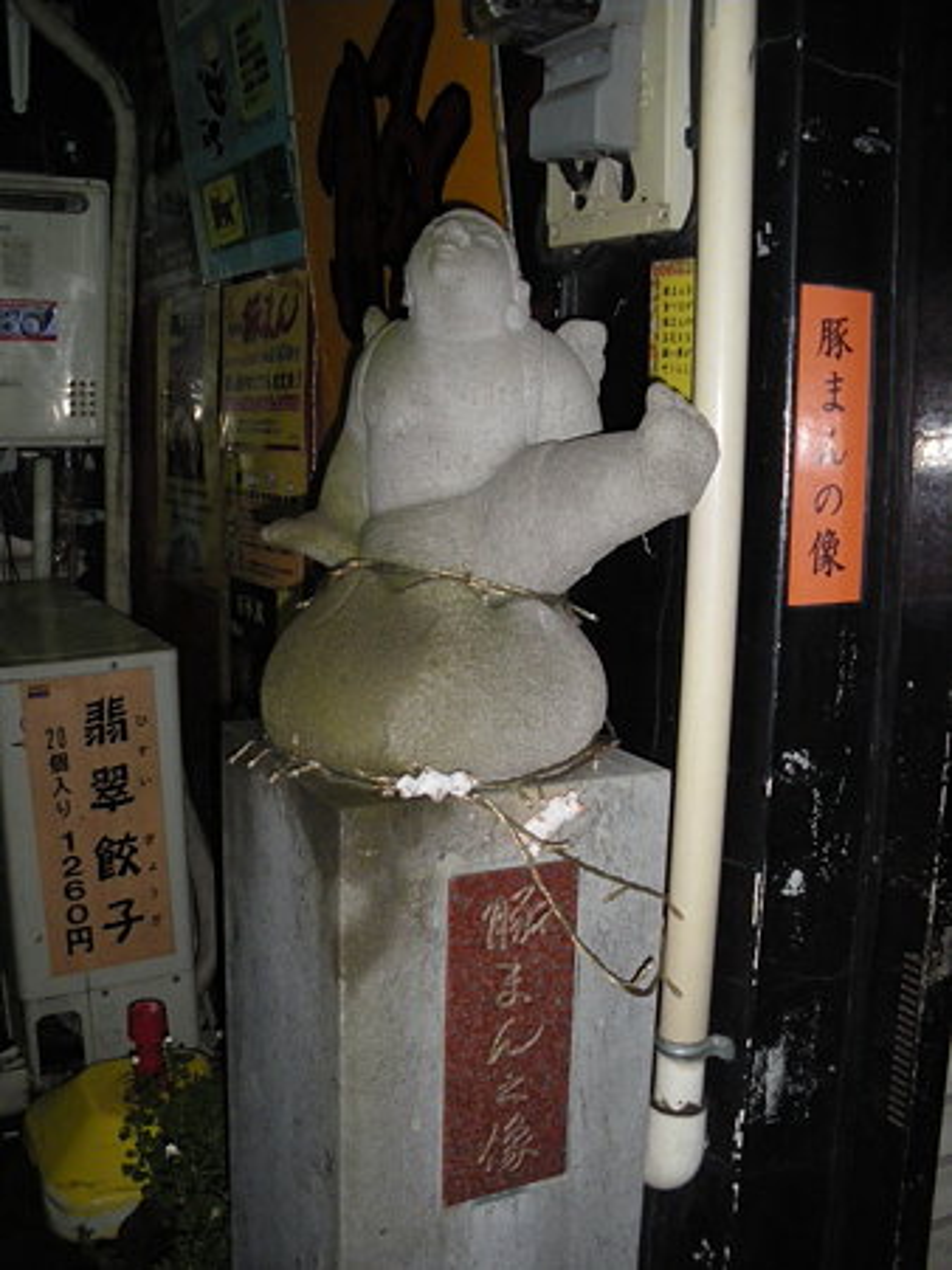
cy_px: 635
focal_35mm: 36
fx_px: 1321
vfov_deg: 51.4
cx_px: 476
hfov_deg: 39.6
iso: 400
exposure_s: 1/50
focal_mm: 6.3
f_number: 3.5
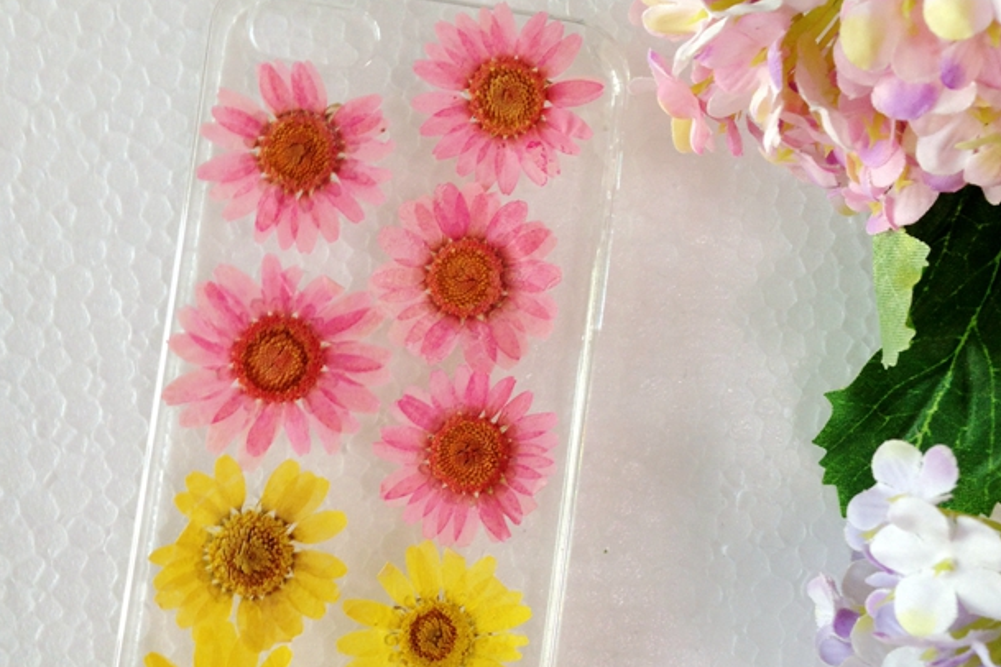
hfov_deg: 42.7
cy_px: 406
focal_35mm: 46
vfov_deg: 29.2
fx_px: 1279
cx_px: 501
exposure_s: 1/20
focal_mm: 4.12
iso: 80
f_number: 2.4
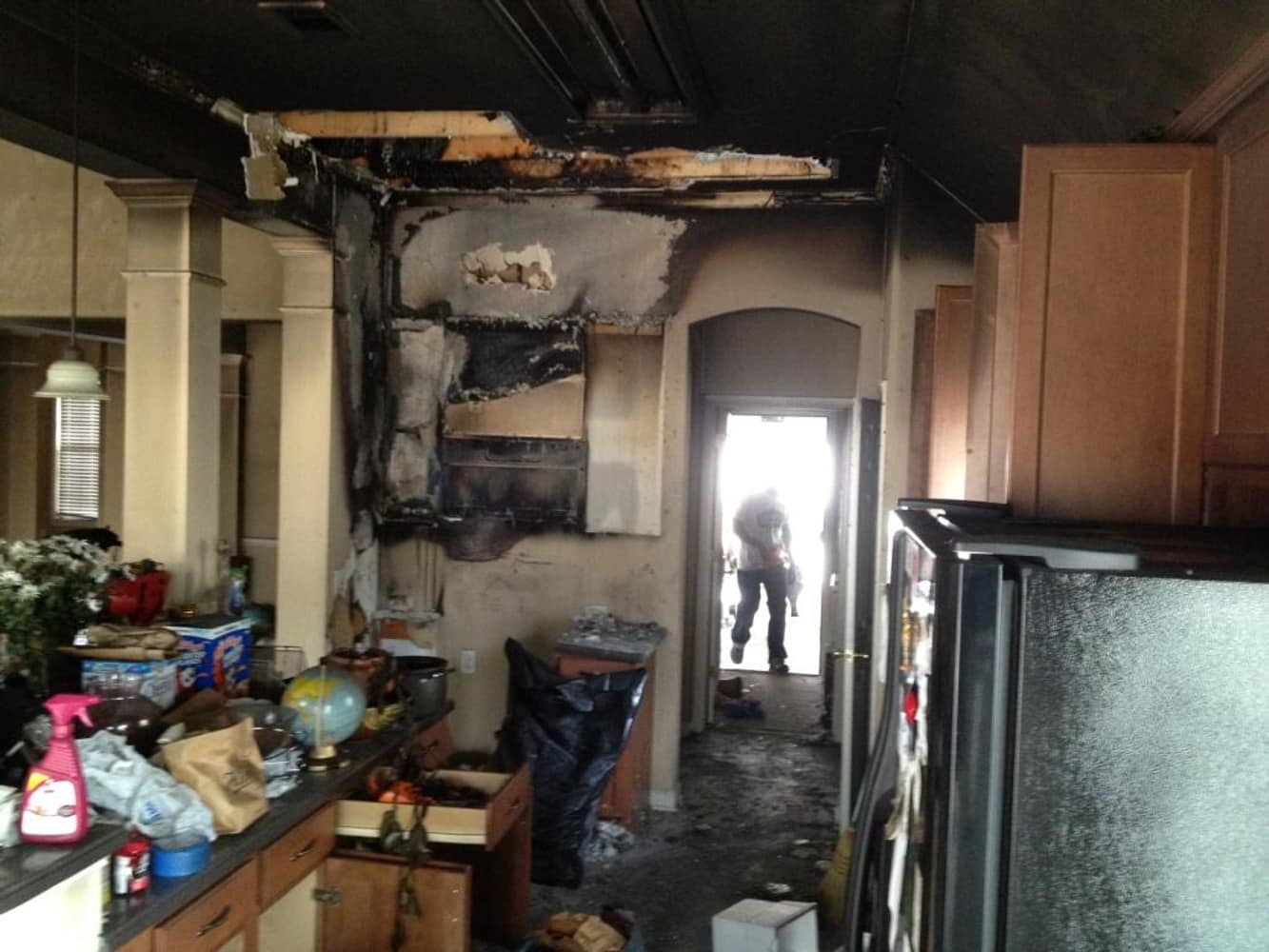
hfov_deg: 52.6
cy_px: 476
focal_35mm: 35
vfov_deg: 40.7
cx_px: 634
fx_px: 1283
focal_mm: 4.28
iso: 400
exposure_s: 1/20
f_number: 2.4
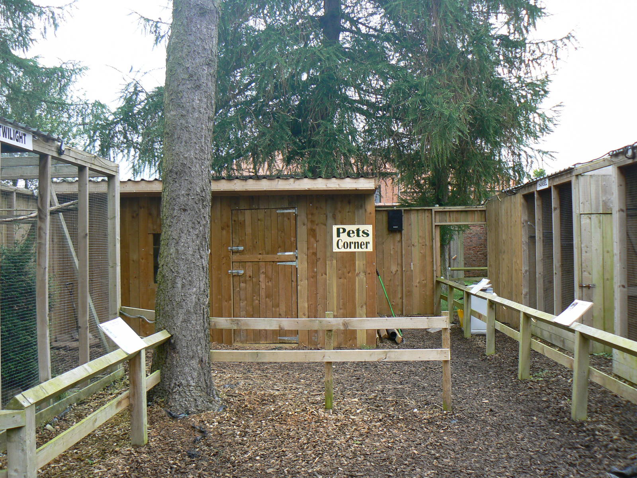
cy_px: 239
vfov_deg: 39.7
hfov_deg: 51.4
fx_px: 662
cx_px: 318
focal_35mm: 36
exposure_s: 1/125
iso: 80
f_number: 4
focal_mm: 6
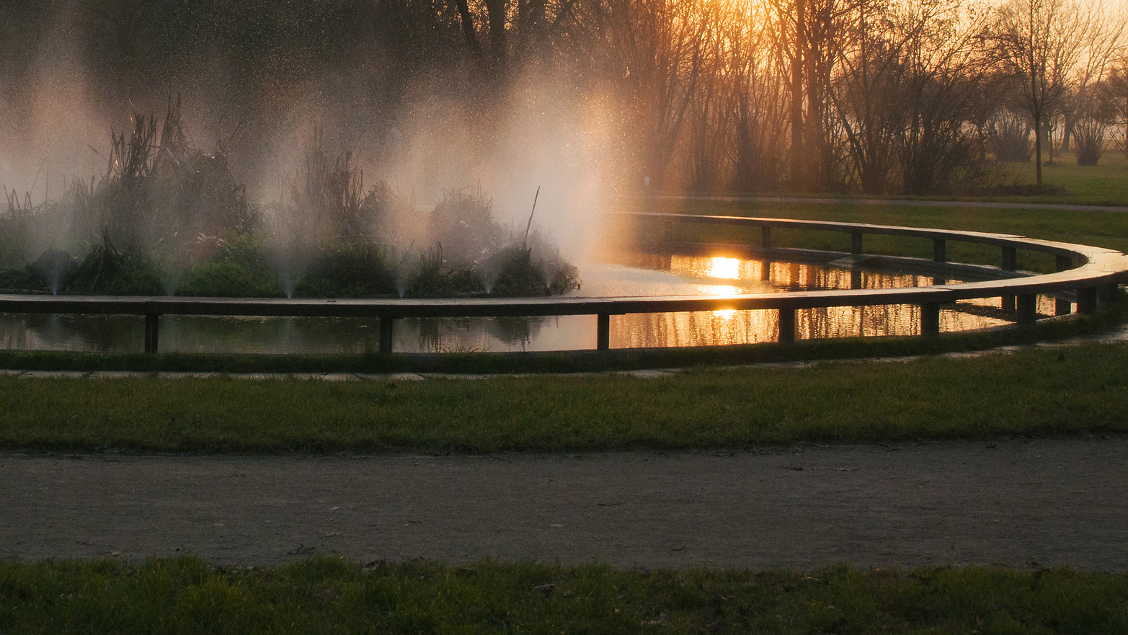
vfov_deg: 15.5
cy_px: 62
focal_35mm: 77
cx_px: 389
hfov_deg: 27.4
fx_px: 2304
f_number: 9
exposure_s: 1/320
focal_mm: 32
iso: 320
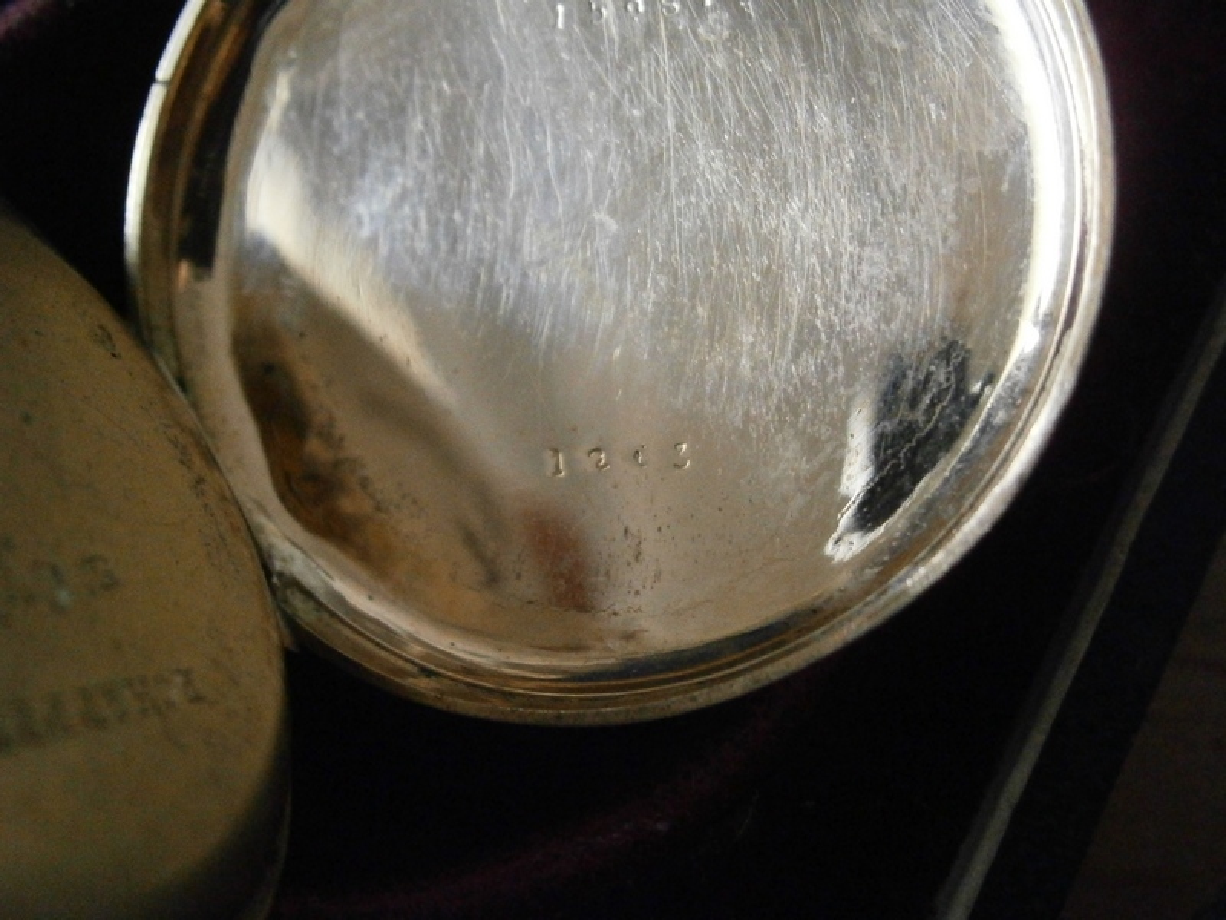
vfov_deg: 30.9
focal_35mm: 47
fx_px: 1665
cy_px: 460
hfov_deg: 40.4
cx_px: 613
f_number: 3.4
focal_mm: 8.3
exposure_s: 1/25
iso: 800
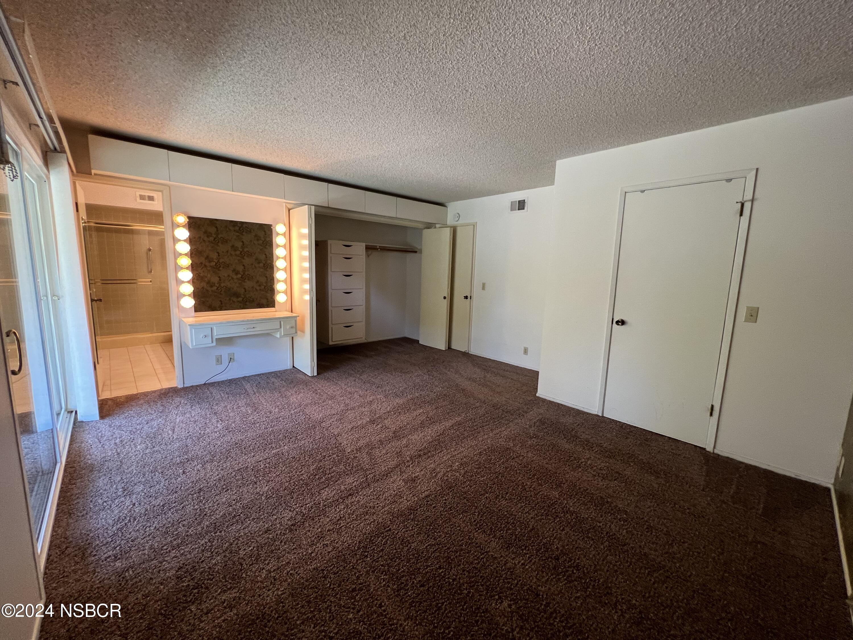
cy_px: 320
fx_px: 320
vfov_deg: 89.9
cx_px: 426
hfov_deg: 106.2
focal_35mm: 13
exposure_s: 1/60
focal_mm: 1.57
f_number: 1.8
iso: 200
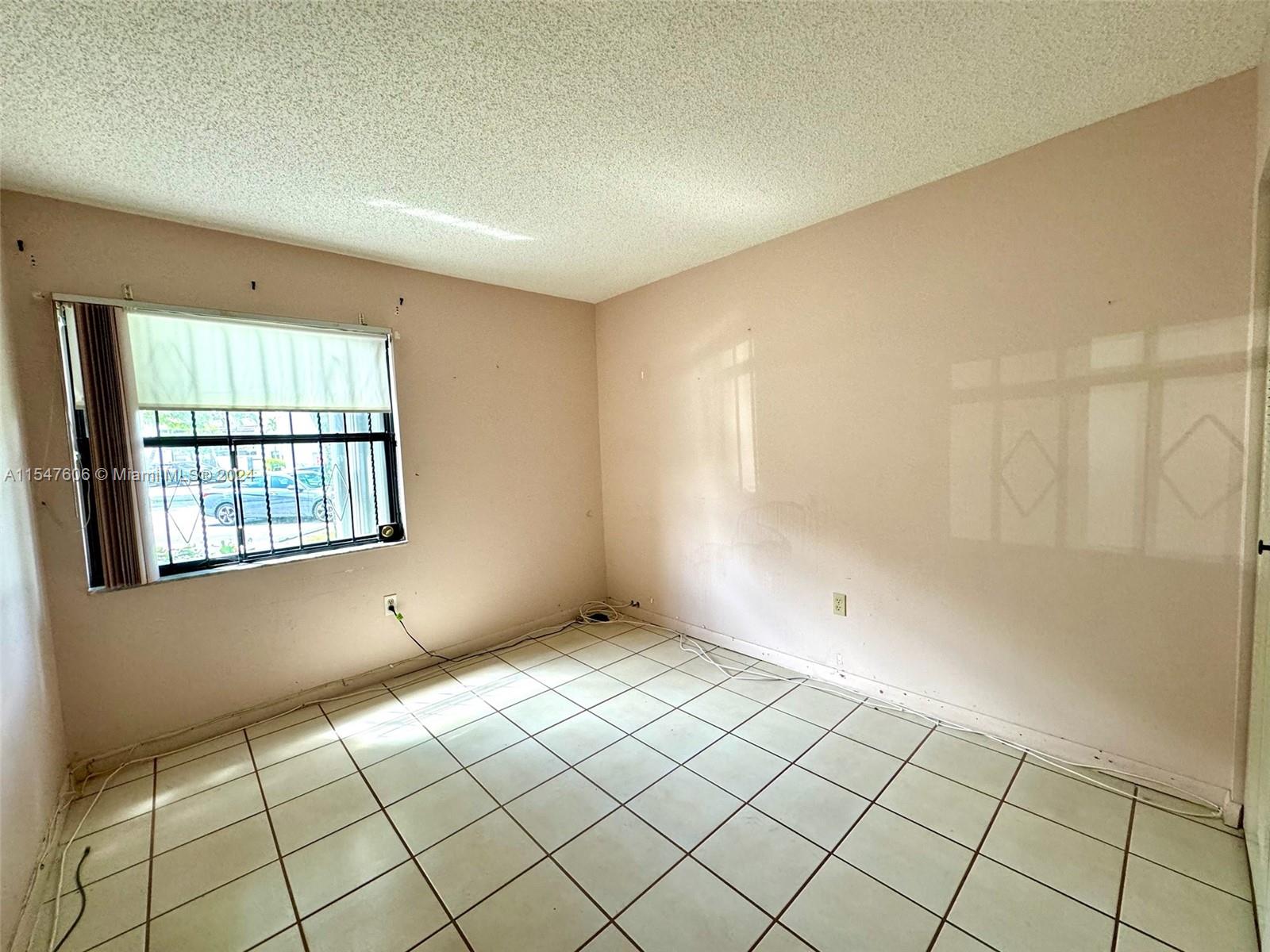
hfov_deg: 102.1
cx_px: 635
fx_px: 514
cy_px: 476
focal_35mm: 14
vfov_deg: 85.7
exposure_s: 1/99
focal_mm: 2.22
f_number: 2.2
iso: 250
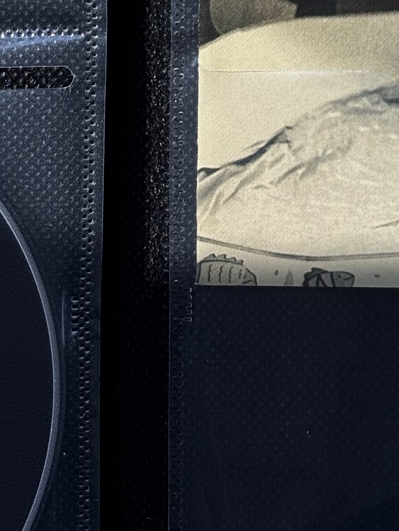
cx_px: 480
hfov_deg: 8.8
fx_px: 2565
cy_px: -310
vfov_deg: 11.3
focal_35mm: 167
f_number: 1.6
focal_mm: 5.96
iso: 32
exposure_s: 1/903
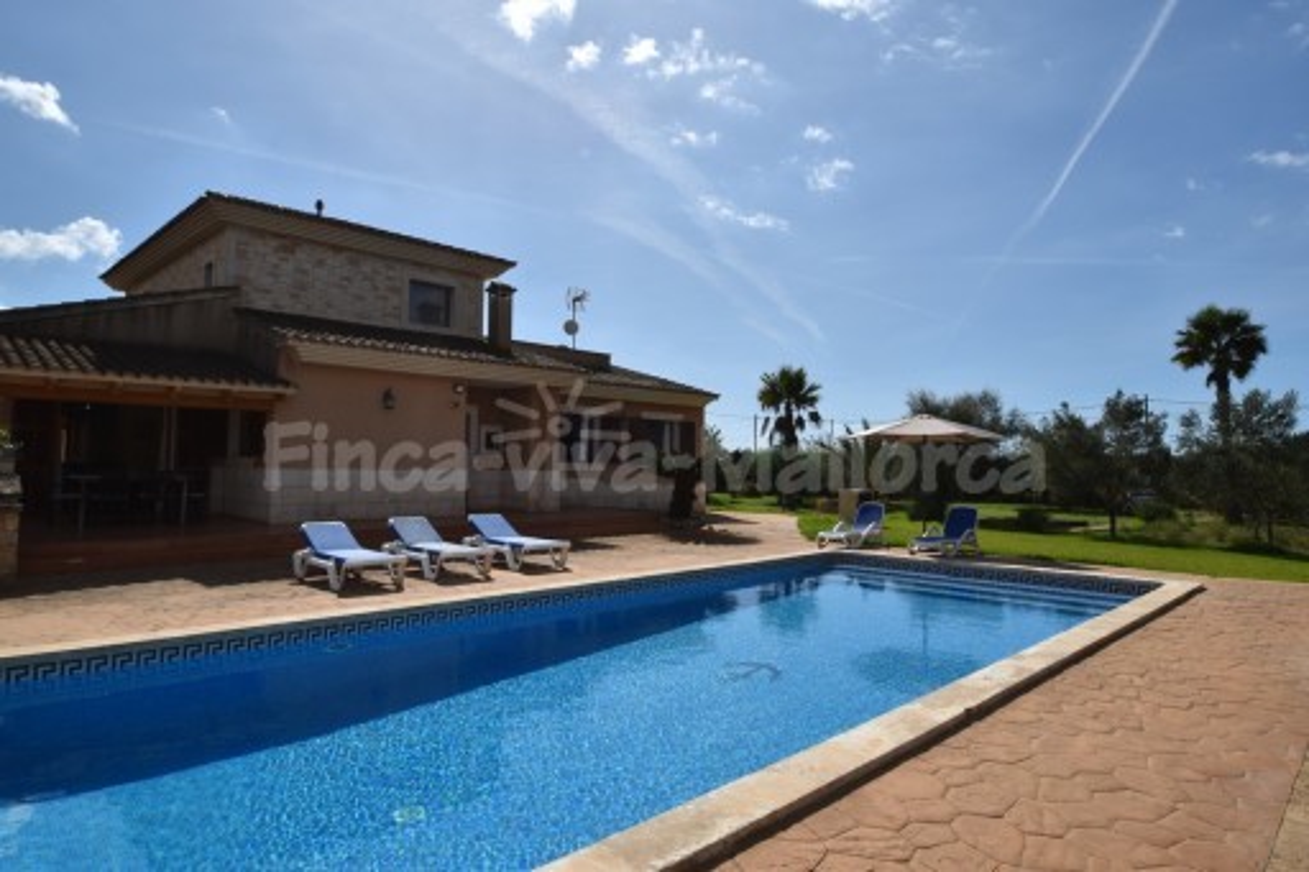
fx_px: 763
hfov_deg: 81.2
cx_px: 654
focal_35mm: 21
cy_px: 436
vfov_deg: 59.5
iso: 100
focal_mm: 14
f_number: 13
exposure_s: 1/200
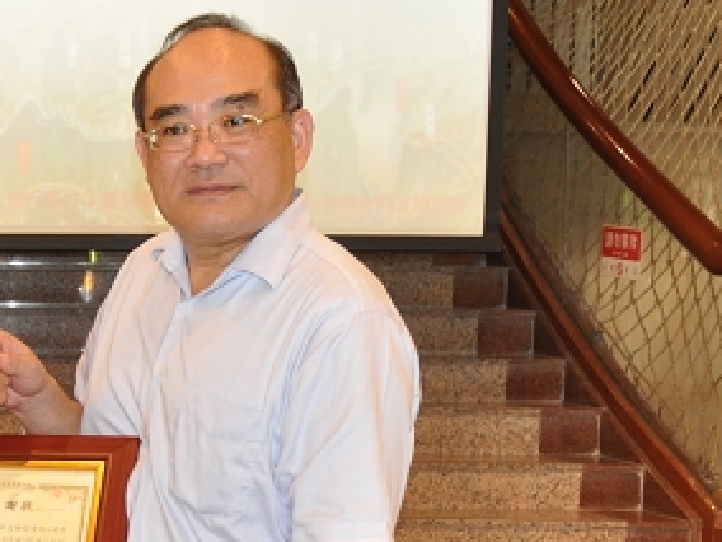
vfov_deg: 13.9
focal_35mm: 104
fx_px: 2169
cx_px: -43
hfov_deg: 18.3
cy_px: 598
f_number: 4
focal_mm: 20
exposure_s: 1/15
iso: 500
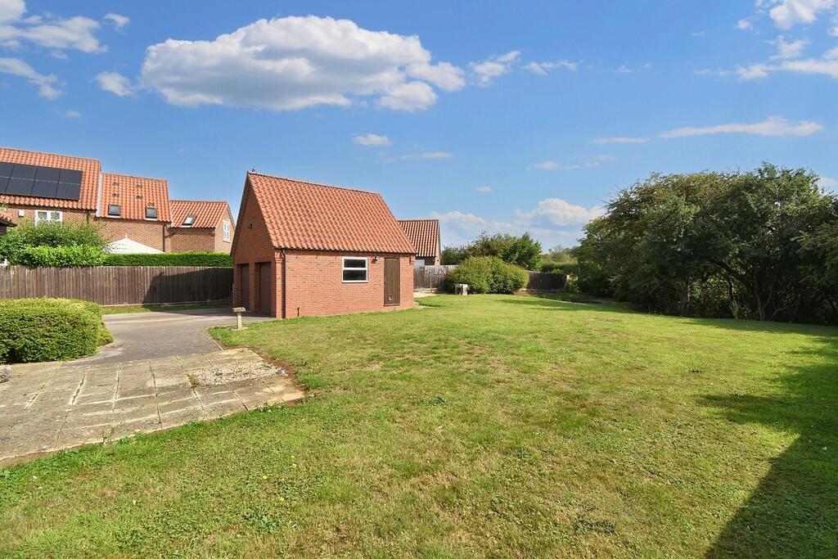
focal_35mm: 15
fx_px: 349
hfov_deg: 100.4
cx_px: 419
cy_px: 280
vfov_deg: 77.3
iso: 100
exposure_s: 1/250
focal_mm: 10
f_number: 8
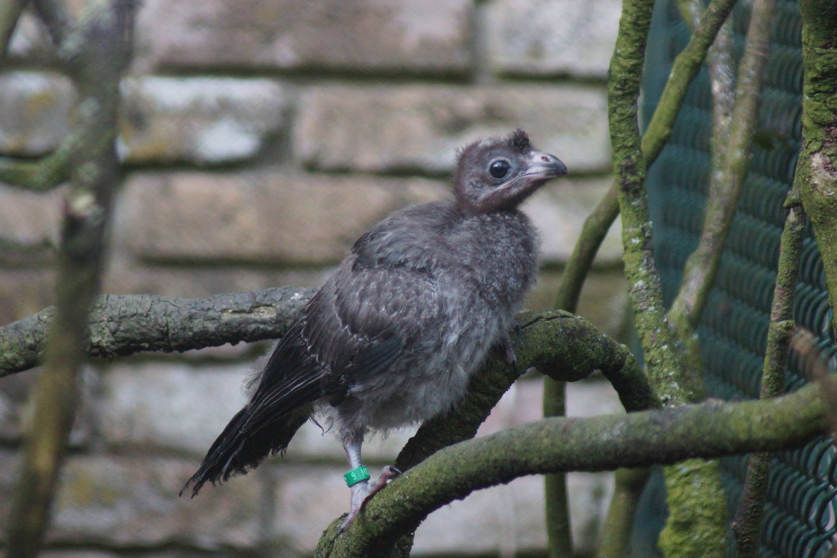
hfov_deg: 4.1
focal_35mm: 507
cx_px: 393
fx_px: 11788
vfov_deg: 2.7
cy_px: 282
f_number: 5.6
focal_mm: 300
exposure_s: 1/160
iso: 1600
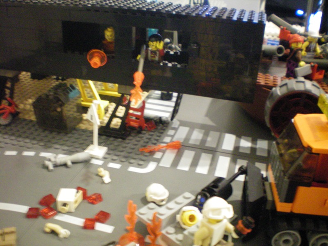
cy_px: 123
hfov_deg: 49.0
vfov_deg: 37.7
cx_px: 164
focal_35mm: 38
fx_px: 360
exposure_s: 1/8
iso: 400
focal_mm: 6.3
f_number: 3.1
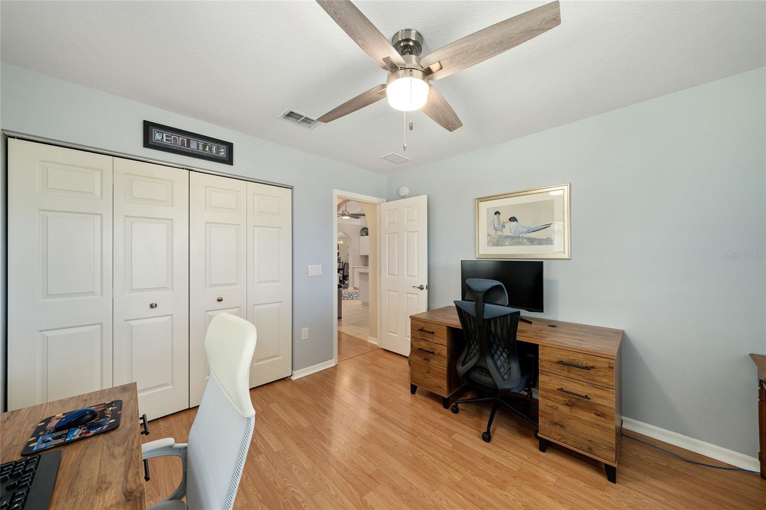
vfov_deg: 85.4
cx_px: 383
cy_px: 255
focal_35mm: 13
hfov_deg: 108.3
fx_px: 277
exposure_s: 1/13
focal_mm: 13
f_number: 8
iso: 400
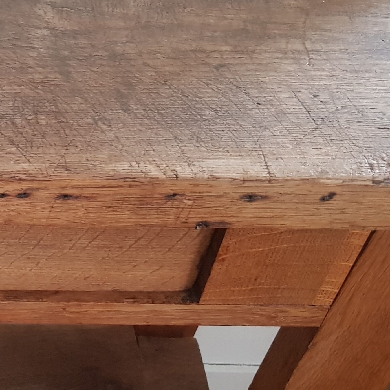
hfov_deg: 23.1
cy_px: 188
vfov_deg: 25.7
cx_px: -103
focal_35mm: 67
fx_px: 854
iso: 200
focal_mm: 4.2
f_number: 1.7
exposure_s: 1/20
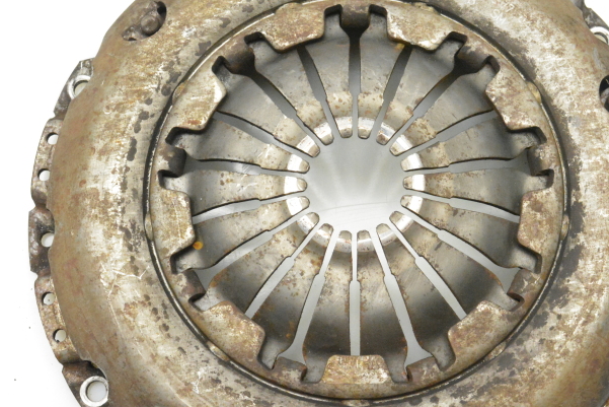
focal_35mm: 64
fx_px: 1080
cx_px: 347
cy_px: 224
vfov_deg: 21.3
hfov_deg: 31.4
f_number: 10
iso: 6400
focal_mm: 25
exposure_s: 1/400
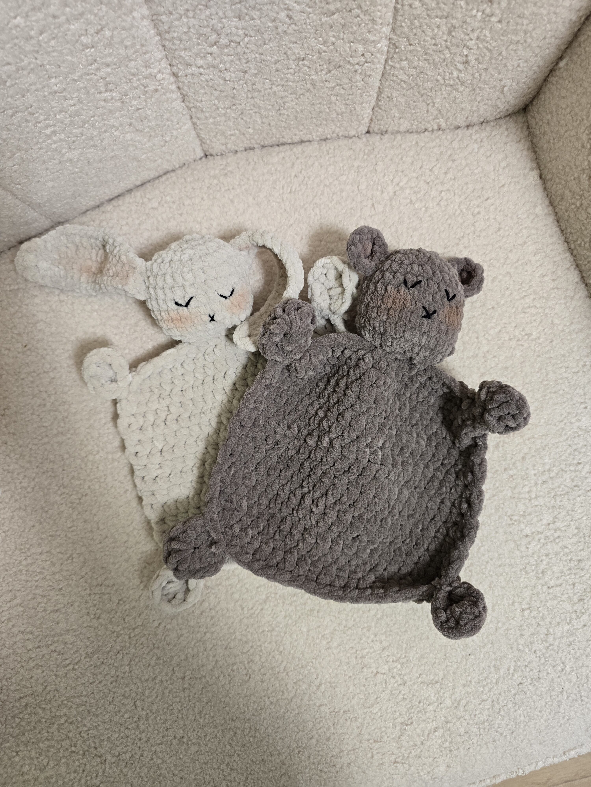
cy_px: 394
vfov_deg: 73.9
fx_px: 524
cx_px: 296
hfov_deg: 58.9
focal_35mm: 23
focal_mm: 6.3
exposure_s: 1/50
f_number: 1.7
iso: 320
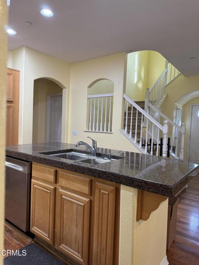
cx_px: 100
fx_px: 184
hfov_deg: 56.8
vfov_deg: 71.6
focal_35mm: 24
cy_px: 132
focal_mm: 6.76
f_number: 1.78
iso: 320
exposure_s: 1/120
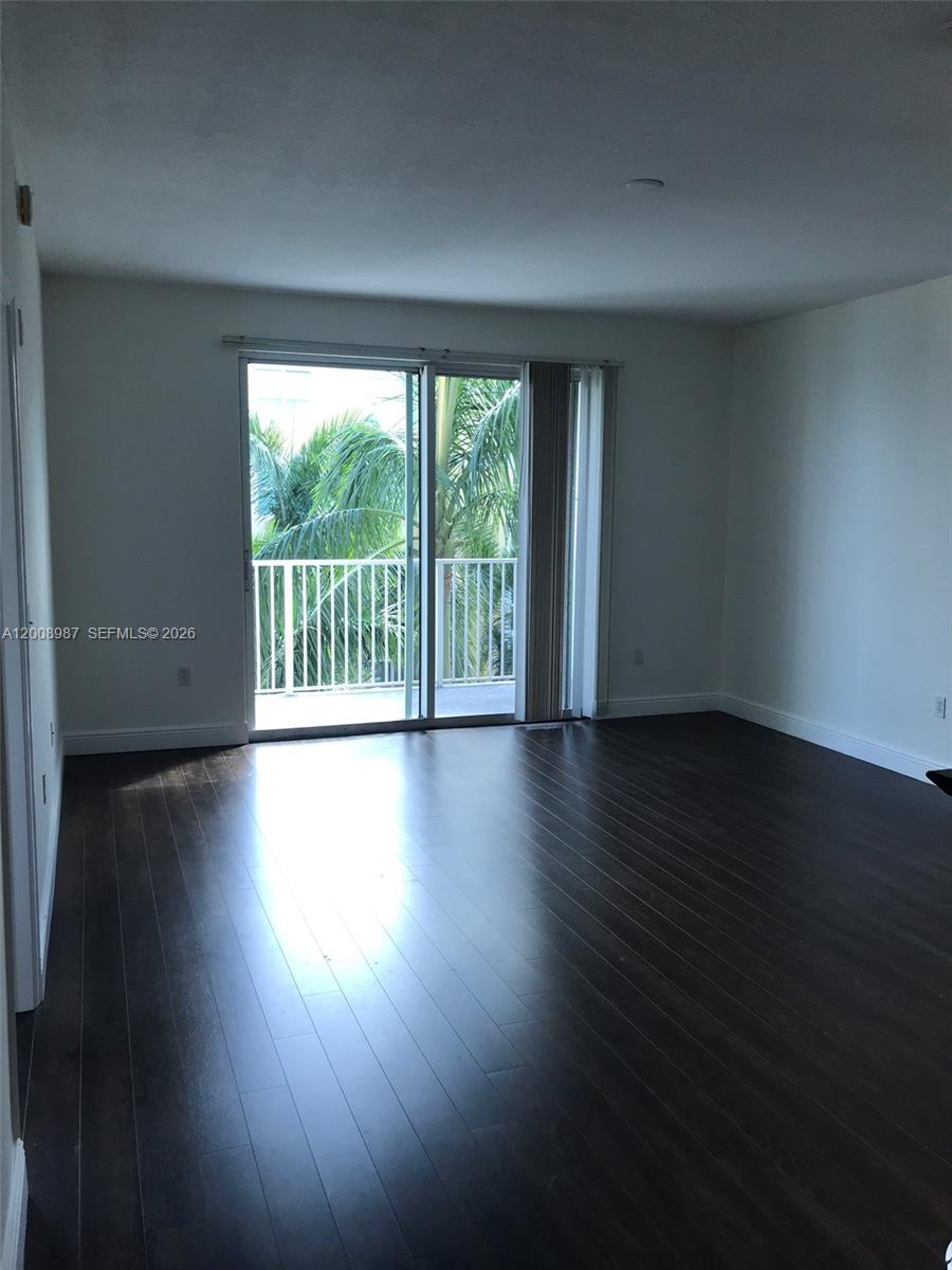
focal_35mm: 28
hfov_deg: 49.7
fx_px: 1027
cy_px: 635
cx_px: 476
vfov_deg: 63.4
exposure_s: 1/120
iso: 40
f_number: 1.8
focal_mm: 3.99
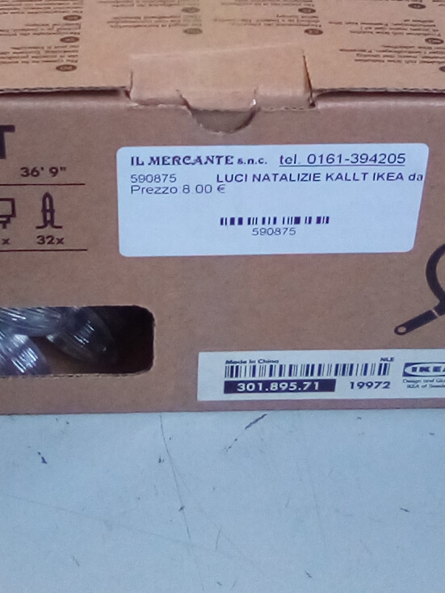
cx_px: 200
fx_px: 1045
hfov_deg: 24.0
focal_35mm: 61
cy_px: 96
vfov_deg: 30.7
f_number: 2.2
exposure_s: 1/50
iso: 94
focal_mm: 2.27
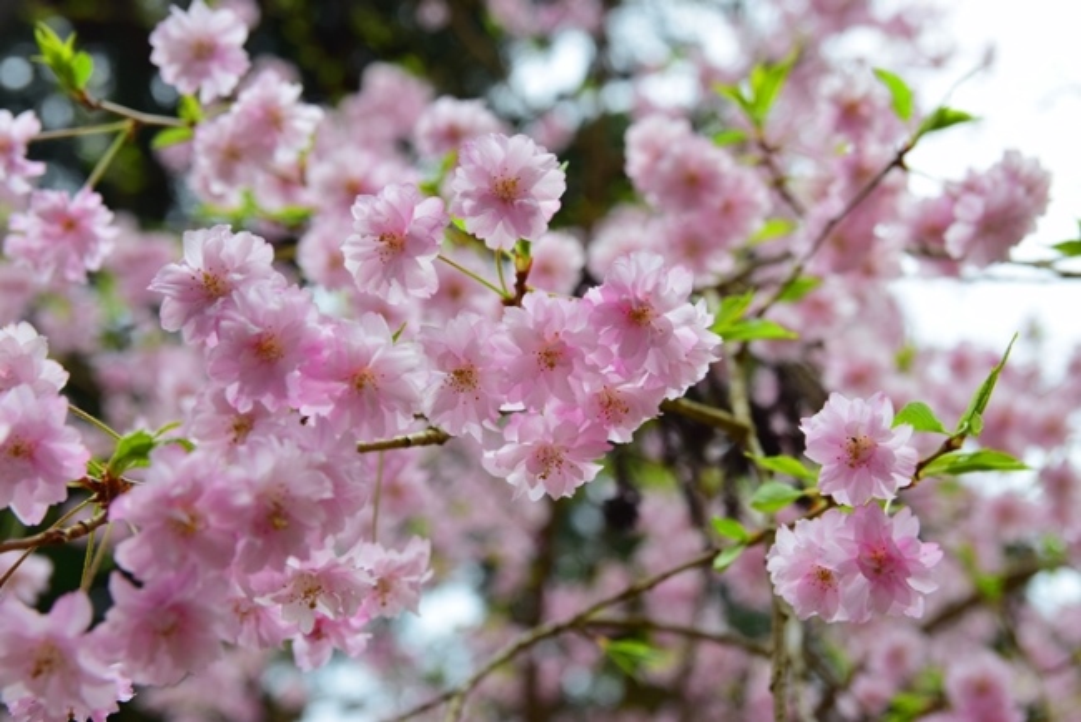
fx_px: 2253
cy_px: 361
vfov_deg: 18.2
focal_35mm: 75
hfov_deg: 27.0
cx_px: 540
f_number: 7.1
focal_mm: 50
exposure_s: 1/200
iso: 400
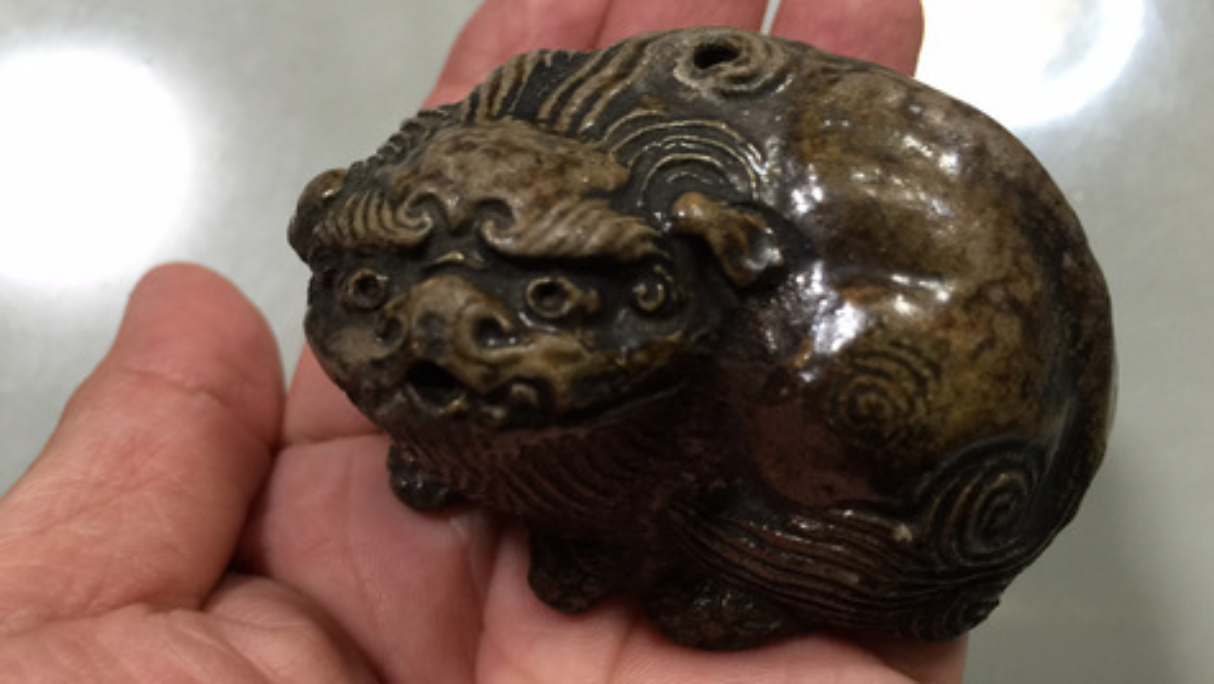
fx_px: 1030
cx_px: 612
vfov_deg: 36.7
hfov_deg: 61.0
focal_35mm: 32
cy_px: 361
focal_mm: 4.15
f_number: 2.2
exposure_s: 1/33
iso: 80
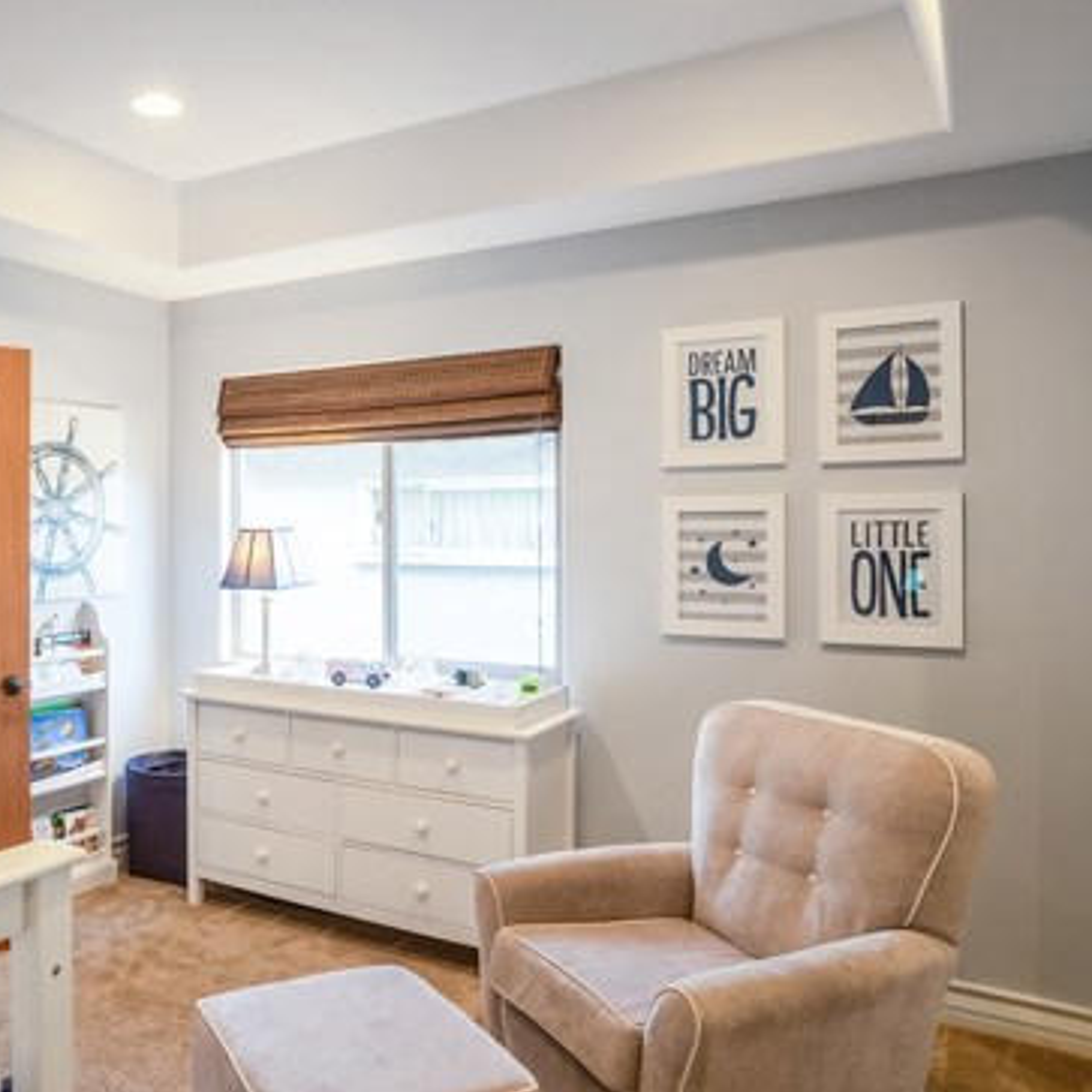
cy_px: 534
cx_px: 298
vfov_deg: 59.1
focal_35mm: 27
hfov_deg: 56.7
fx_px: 964
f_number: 8
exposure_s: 1/40
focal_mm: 18
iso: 200
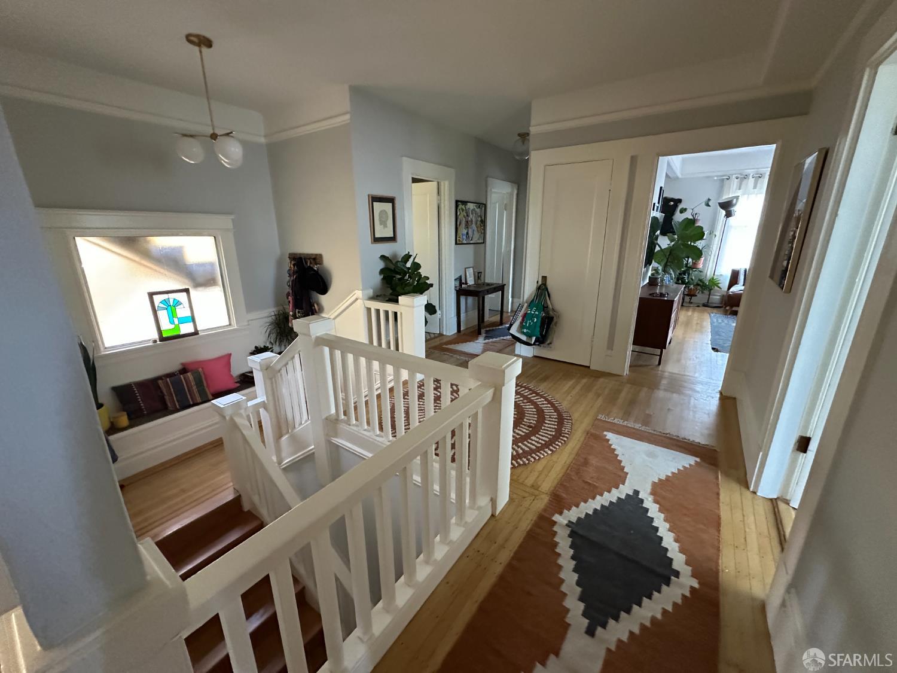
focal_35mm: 14
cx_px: 448
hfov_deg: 102.1
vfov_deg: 85.7
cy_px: 336
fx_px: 363
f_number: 2.2
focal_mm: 2.22
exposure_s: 1/60
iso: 800
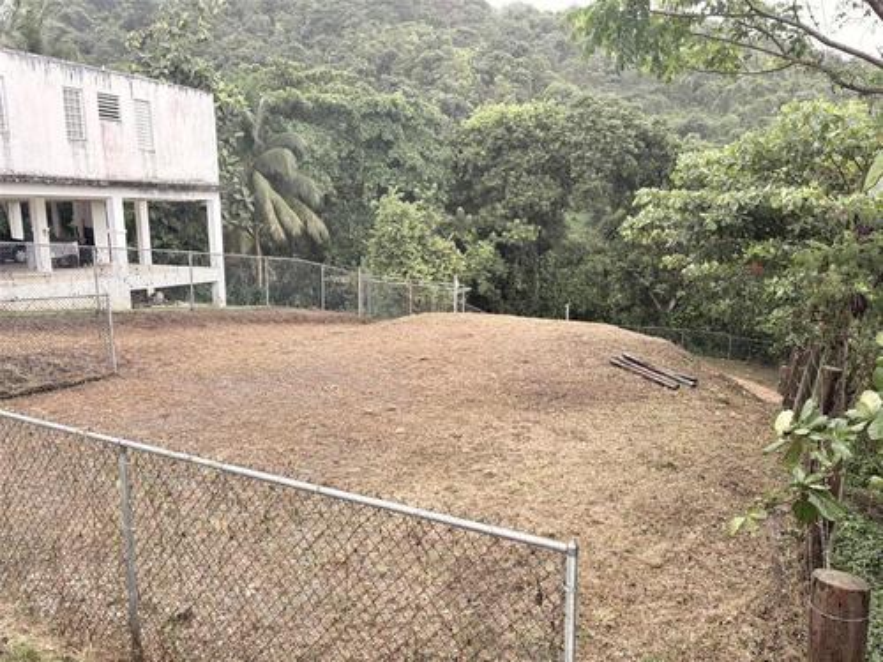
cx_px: 442
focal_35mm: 26
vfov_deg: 53.1
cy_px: 331
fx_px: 663
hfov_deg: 67.3
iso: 50
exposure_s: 1/293
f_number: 1.6
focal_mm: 5.96
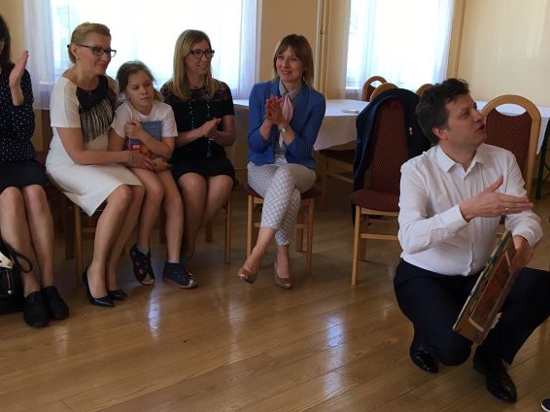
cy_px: 223
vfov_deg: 35.1
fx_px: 651
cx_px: 321
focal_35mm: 41
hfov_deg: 45.6
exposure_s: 1/33
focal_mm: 4.15
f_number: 2.2
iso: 40
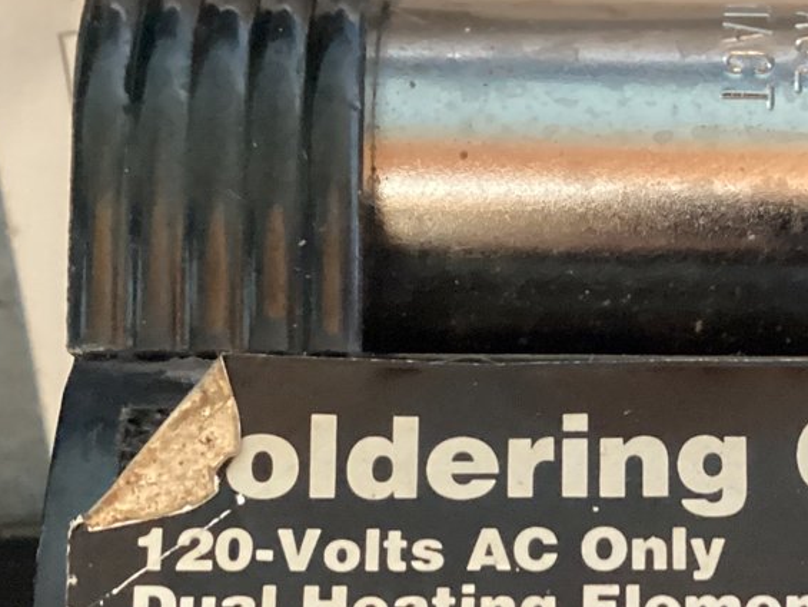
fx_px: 1938
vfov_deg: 17.2
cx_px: 703
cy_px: 681
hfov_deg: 23.0
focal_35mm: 83
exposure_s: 1/25
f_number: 2.4
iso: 640
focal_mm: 3.3
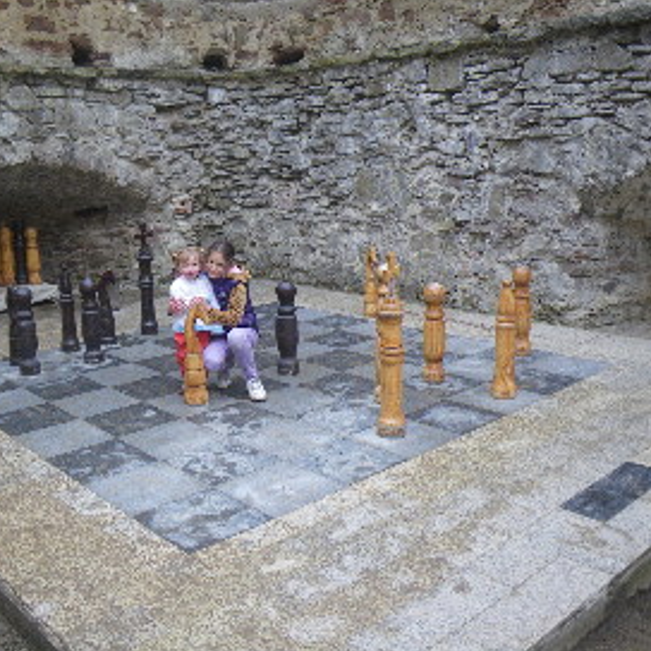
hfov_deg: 46.7
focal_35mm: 35
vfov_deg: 47.2
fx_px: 745
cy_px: 309
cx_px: 232
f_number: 3.5
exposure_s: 1/50
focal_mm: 5
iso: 80
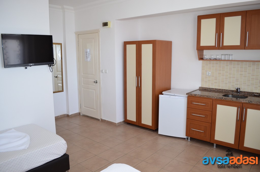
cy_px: 86
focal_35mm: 27
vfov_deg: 47.7
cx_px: 130
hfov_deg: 67.5
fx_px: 195
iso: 1000
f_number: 4
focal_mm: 18
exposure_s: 1/180
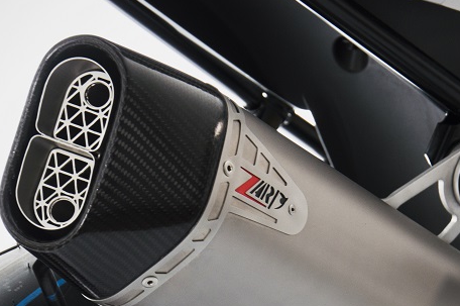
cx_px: 298
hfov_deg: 9.5
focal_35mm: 217
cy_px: 250
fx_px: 2770
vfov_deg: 6.3
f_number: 6.3
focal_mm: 66
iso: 400
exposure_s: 1/60
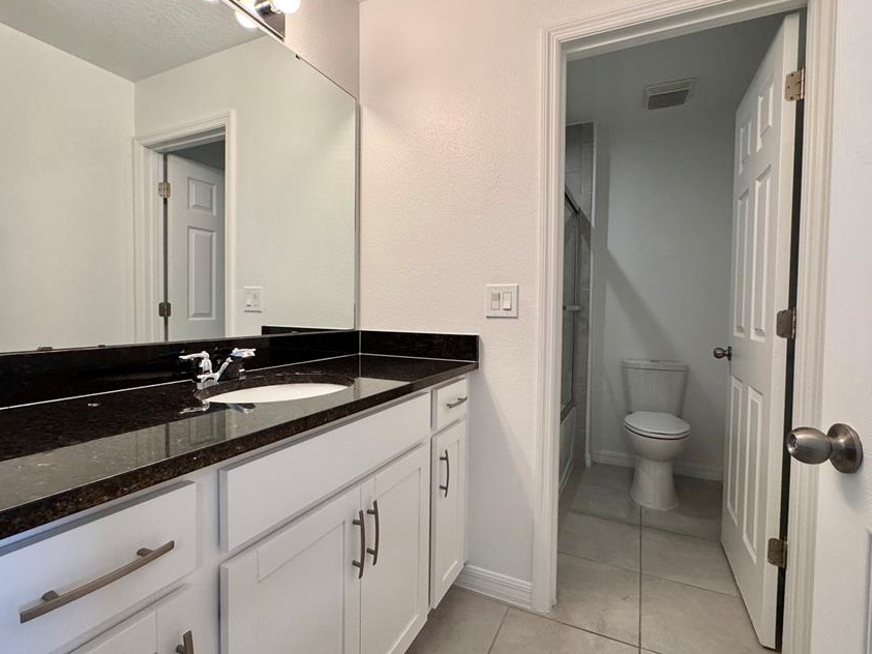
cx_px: 443
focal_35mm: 17
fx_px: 428
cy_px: 326
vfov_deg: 74.7
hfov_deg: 91.0
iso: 250
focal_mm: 2.22
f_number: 2.2
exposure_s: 1/120
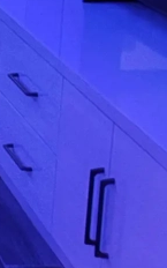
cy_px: 18
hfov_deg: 7.9
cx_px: -308
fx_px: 1063
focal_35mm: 146
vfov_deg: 14.2
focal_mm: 5.56
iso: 917
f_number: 1.8
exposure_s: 1/33.3
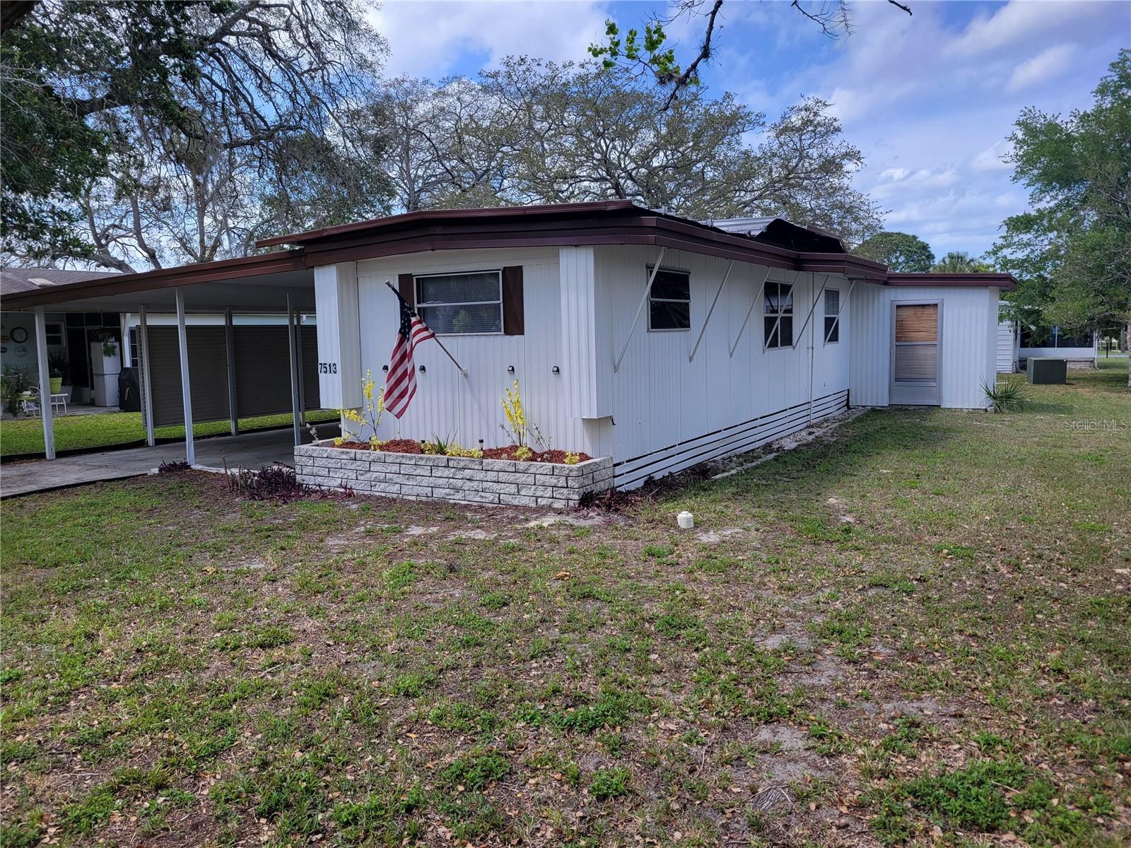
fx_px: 849
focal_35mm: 26
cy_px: 424
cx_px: 566
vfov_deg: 53.1
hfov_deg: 67.3
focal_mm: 5.4
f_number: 1.8
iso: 40
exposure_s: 1/1365
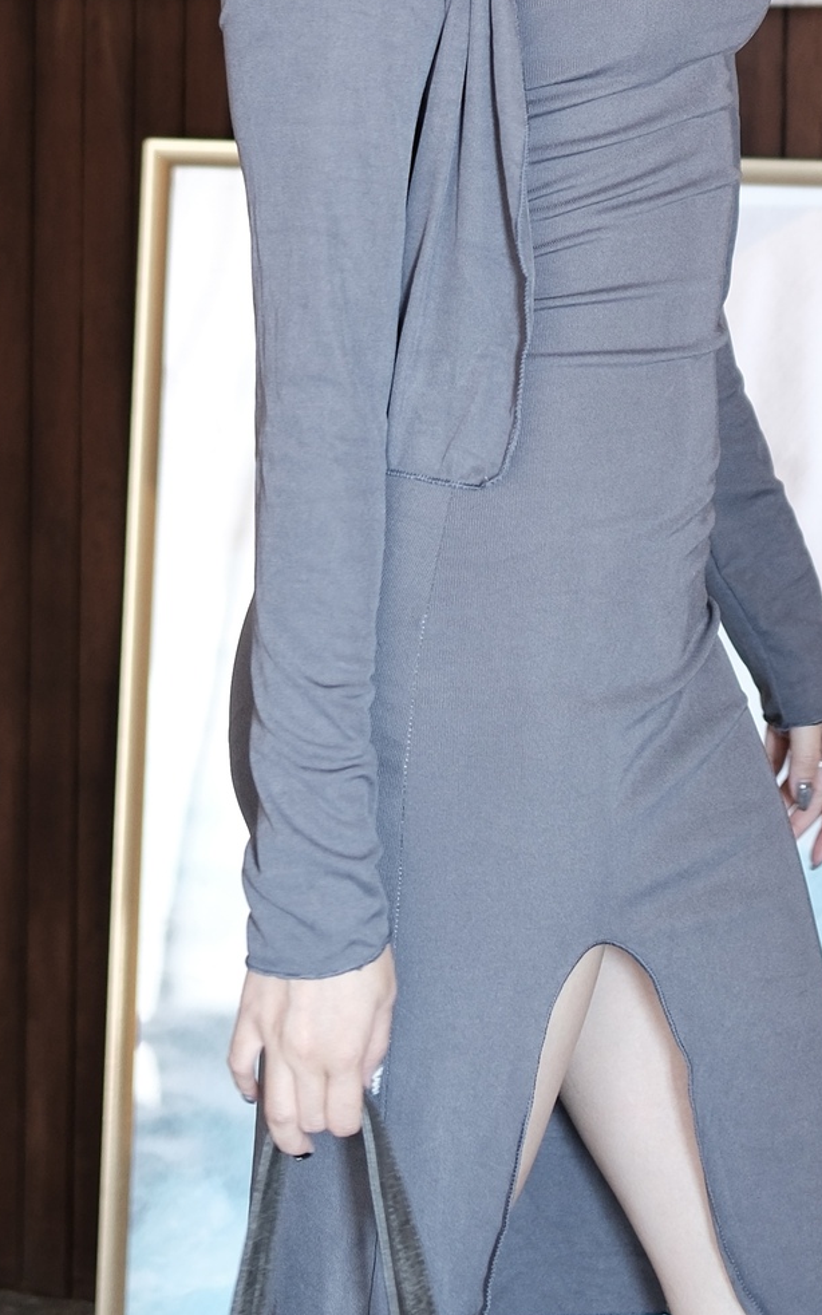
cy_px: 44
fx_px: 4730
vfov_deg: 15.6
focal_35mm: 132
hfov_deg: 9.9
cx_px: 558
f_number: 2
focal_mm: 35
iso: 400
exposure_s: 1/34
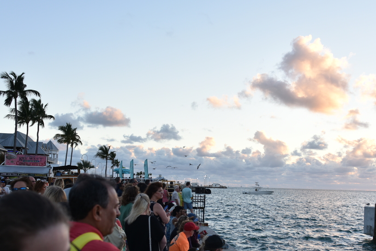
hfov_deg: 44.5
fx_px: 459
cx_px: 197
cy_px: 184
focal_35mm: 44
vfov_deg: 30.1
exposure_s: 1/100
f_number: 5
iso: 100
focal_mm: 28
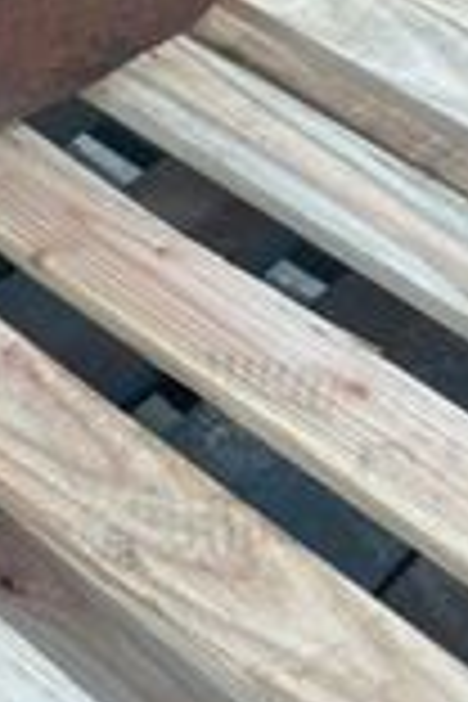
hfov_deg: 12.7
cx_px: -436
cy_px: -216
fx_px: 1872
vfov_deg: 19.5
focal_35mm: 96
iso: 80
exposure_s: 1/409
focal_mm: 6.86
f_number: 1.78
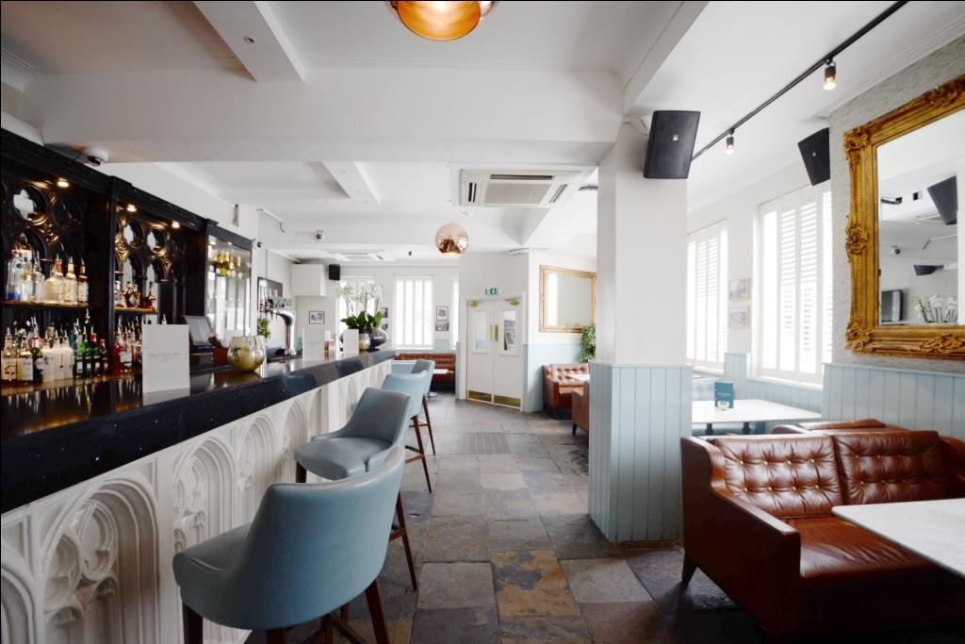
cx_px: 482
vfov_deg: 77.3
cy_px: 322
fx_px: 402
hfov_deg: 100.4
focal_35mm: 15
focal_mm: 15
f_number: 4.5
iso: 400
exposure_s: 1/80
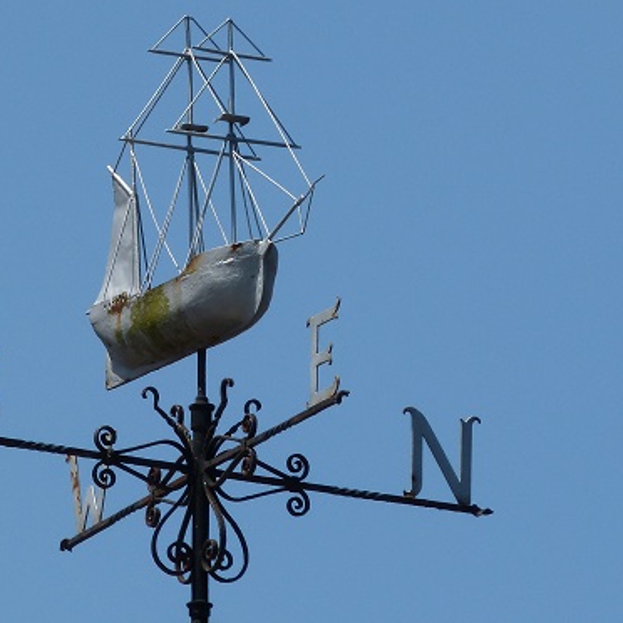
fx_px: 10751
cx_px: 214
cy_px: 311
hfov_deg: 3.3
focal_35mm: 528
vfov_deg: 3.3
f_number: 4.4
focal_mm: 80.1
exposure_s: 1/1300
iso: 100
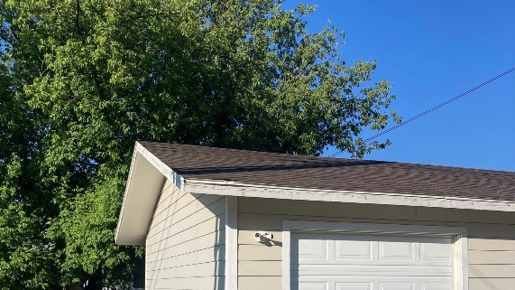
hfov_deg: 49.4
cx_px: 257
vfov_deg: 27.8
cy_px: 266
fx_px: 560
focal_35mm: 41
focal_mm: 3.99
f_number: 1.8
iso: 20
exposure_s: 1/2825
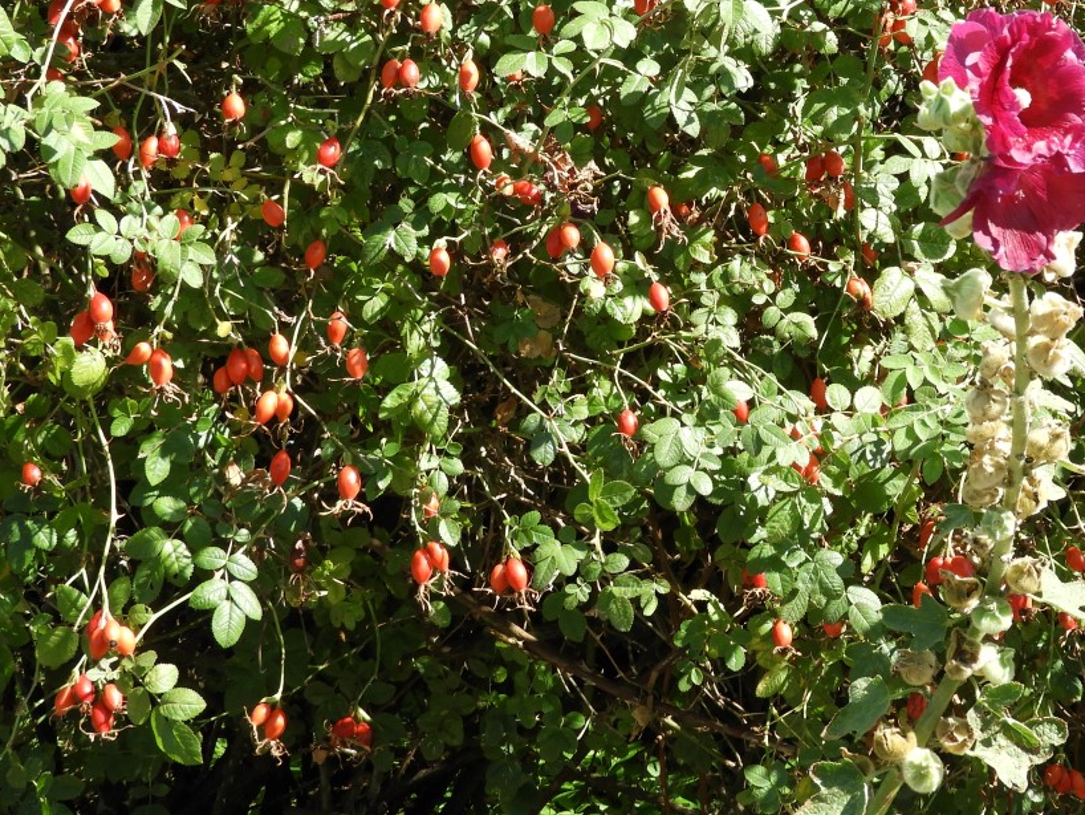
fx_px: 2759
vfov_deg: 16.6
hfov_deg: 22.1
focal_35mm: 88
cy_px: 108
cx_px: 800
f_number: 4
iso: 100
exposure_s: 1/250
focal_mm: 9
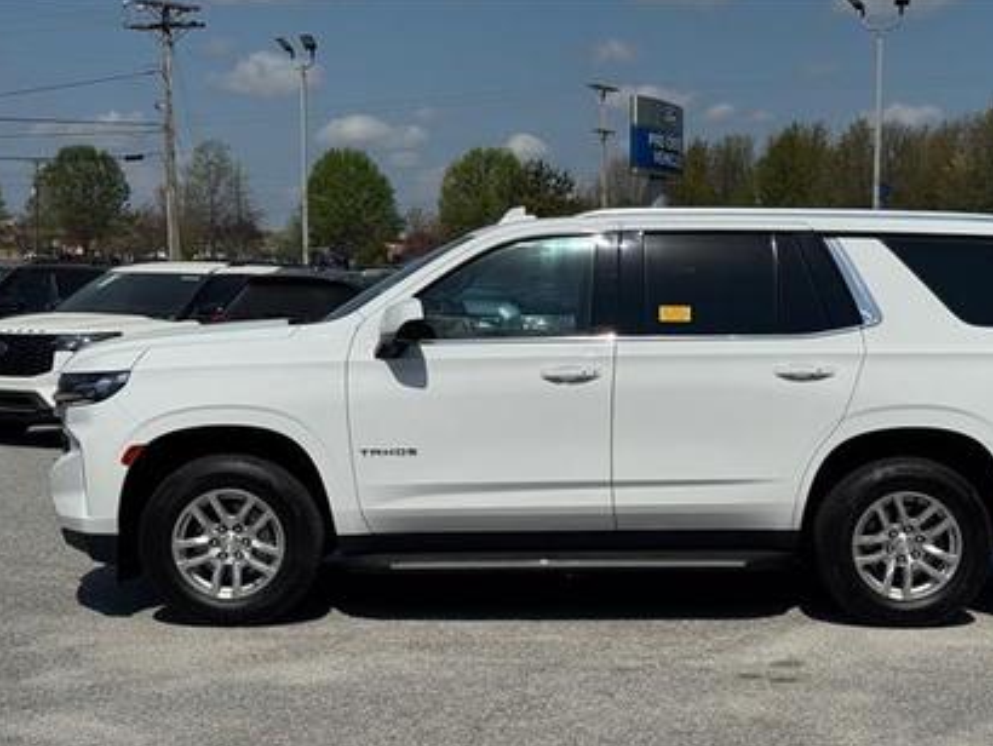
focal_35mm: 59
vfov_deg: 24.8
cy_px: 451
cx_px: 589
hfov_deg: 32.6
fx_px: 1693
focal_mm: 6.76
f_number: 1.78
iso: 64
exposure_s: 1/15385
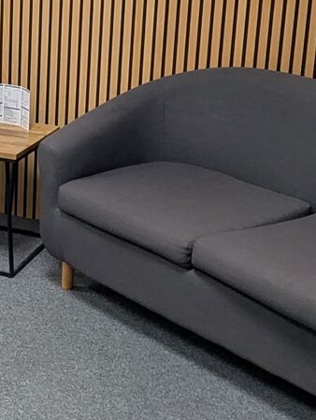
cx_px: -26
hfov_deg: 19.4
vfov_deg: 26.4
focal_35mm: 73
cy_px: 121
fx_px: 886
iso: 52
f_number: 1.7
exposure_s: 1/39.3
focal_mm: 2.02
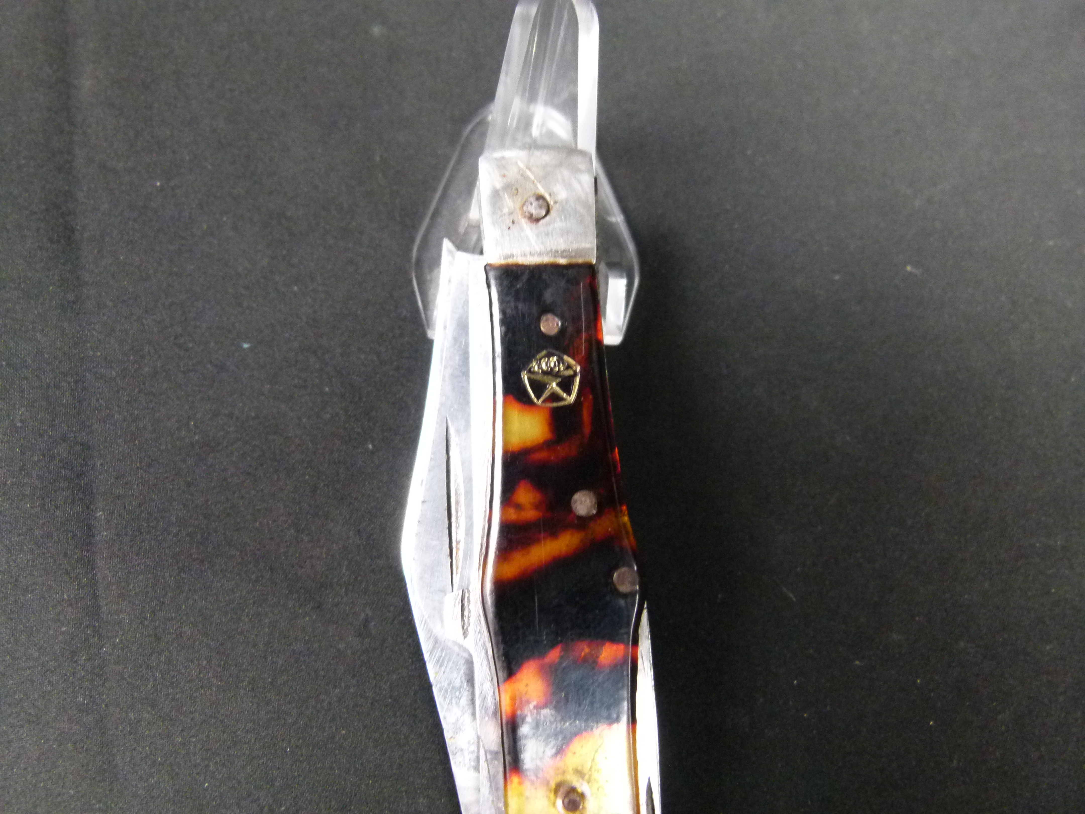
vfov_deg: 54.9
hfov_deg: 69.4
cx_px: 542
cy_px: 407
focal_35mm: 25
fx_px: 784
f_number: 2.8
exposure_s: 1/15
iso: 400
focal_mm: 4.5
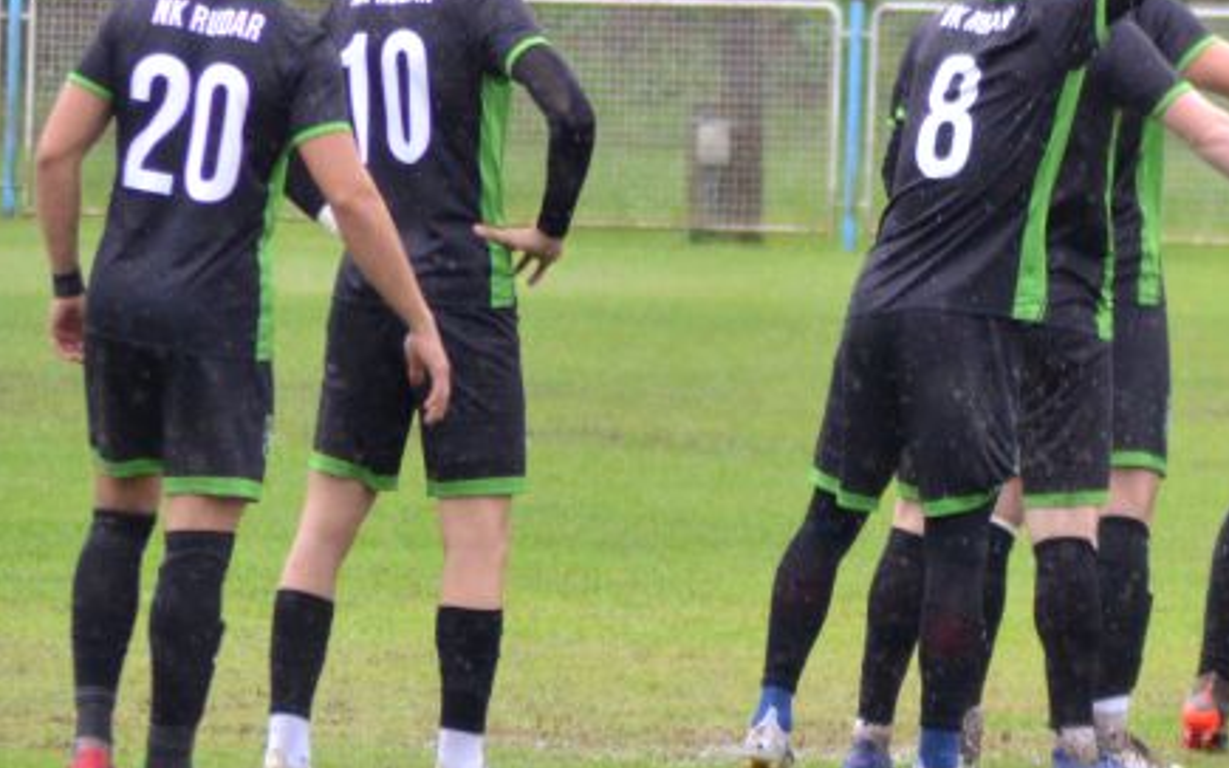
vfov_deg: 1.9
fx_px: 22578
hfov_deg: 3.1
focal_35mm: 674
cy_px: 100
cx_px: 1393
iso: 1600
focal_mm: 150
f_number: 4.2
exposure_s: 1/500
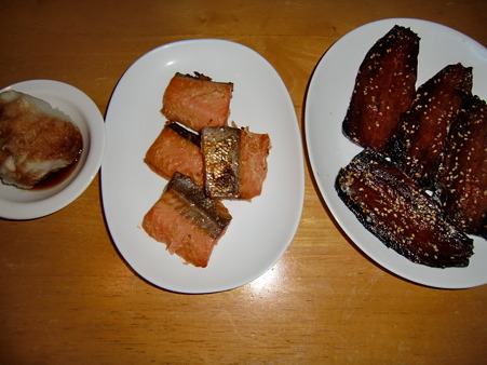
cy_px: 182
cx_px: 244
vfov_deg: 56.8
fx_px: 338
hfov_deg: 71.6
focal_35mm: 24
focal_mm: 4.3
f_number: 3.2
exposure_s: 1/30
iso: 64
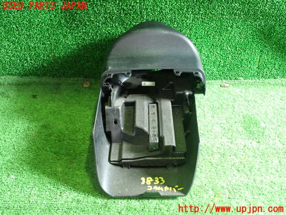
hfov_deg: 60.0
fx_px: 248
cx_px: 143
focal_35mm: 30
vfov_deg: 46.8
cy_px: 108
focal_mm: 5.4
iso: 400
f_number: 2.3
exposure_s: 1/30
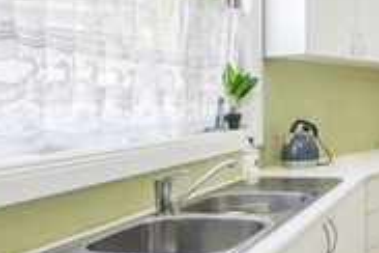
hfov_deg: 40.4
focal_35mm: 41
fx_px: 432
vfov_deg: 32.6
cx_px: 393
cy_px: 109
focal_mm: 16
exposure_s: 1/100
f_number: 9
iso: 1000
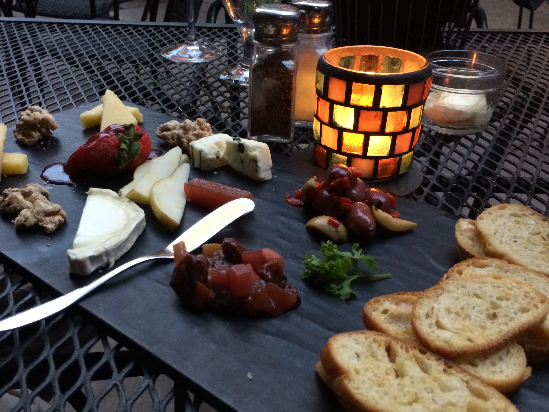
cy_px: 239
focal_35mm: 40
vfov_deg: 35.9
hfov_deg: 46.7
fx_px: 634
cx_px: 246
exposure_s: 1/24
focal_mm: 4.12
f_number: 2.2
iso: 320
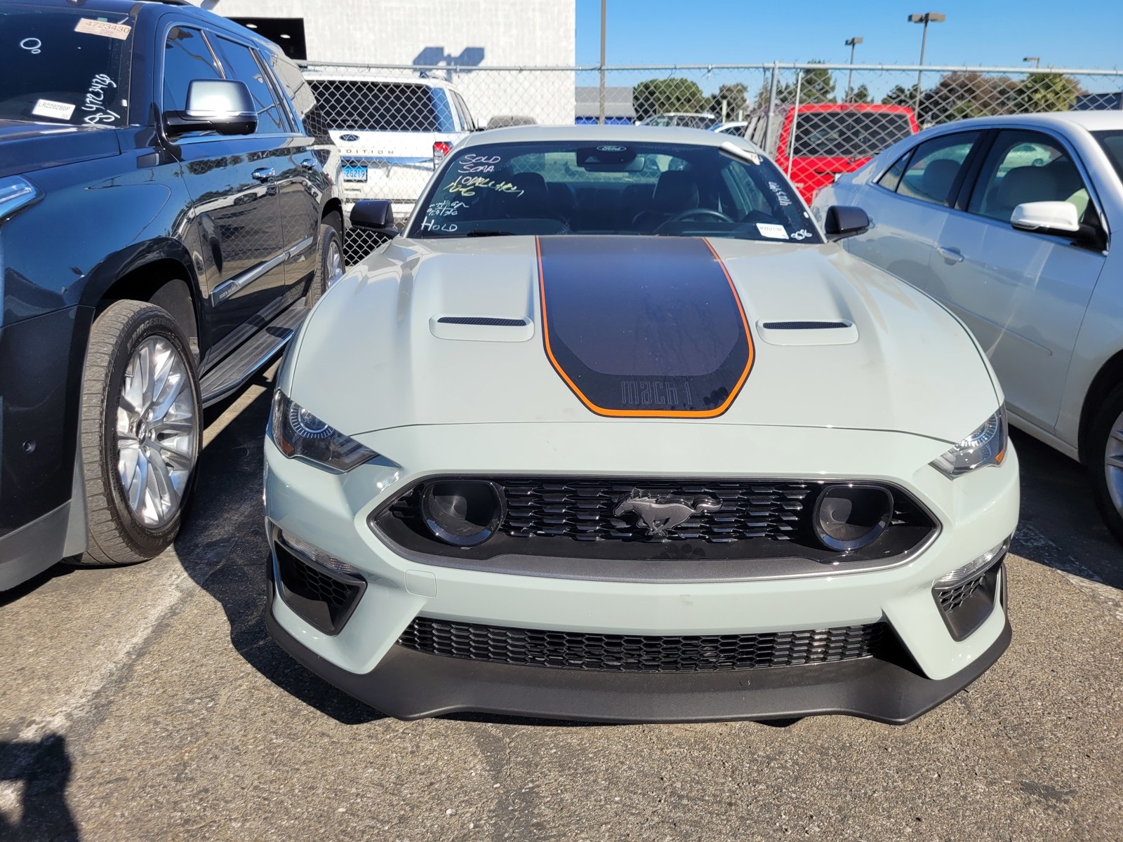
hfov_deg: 67.3
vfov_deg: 53.1
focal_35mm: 26
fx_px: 843
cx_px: 562
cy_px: 421
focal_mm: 5.4
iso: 40
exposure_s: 1/1920
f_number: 1.8
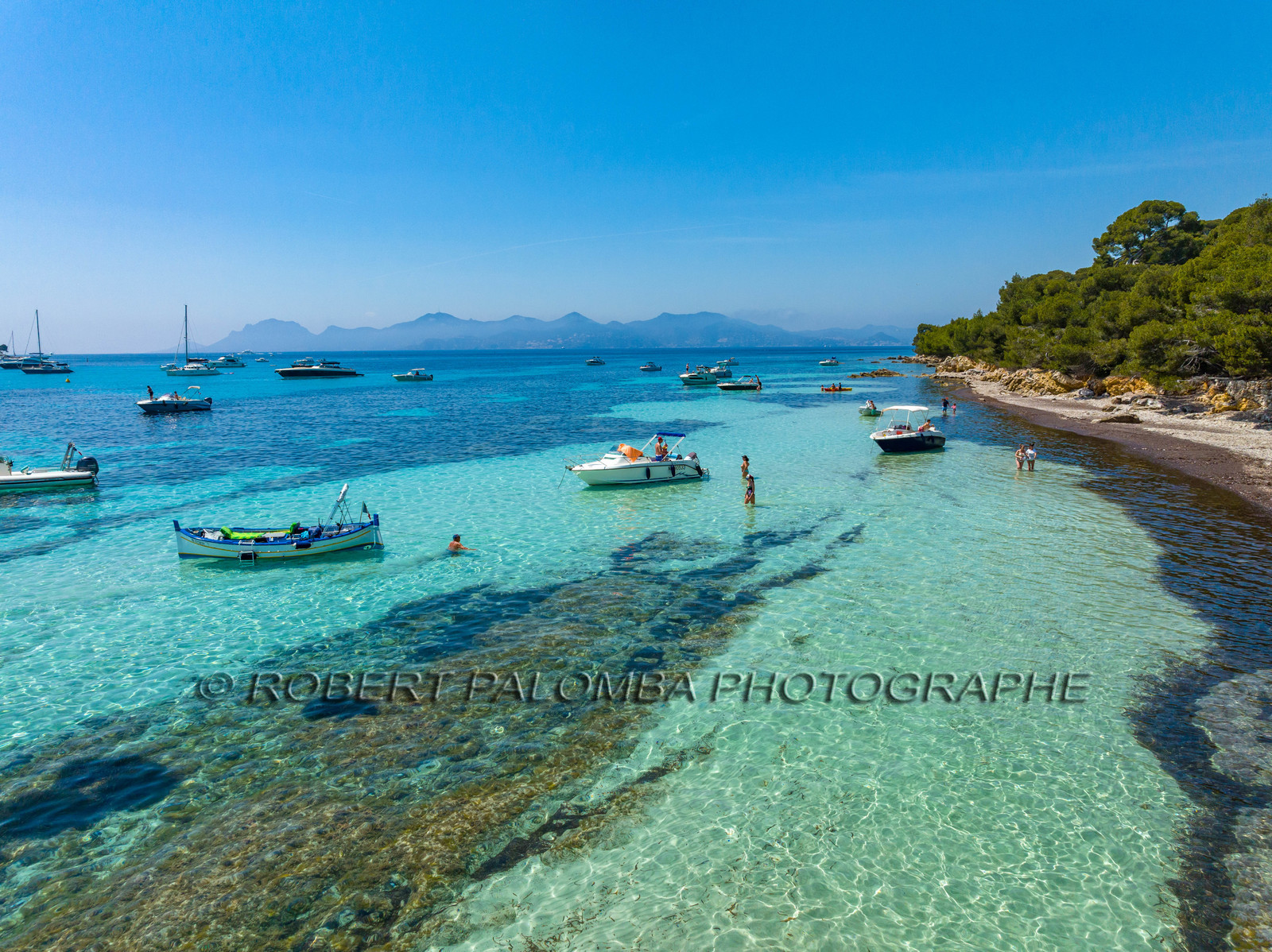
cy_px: 476
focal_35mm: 24
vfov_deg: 56.8
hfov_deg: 71.6
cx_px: 636
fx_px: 881
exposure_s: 1/1000
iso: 200
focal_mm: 12.3
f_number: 7.1
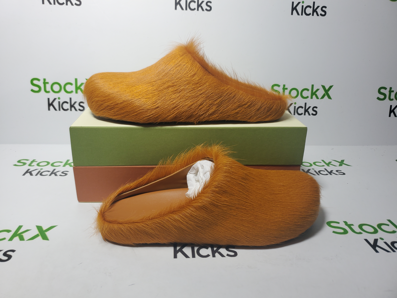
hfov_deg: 67.3
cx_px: 198
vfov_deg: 53.1
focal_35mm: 26
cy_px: 149
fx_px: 298
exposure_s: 1/449
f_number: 1.5
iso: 50
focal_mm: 4.3
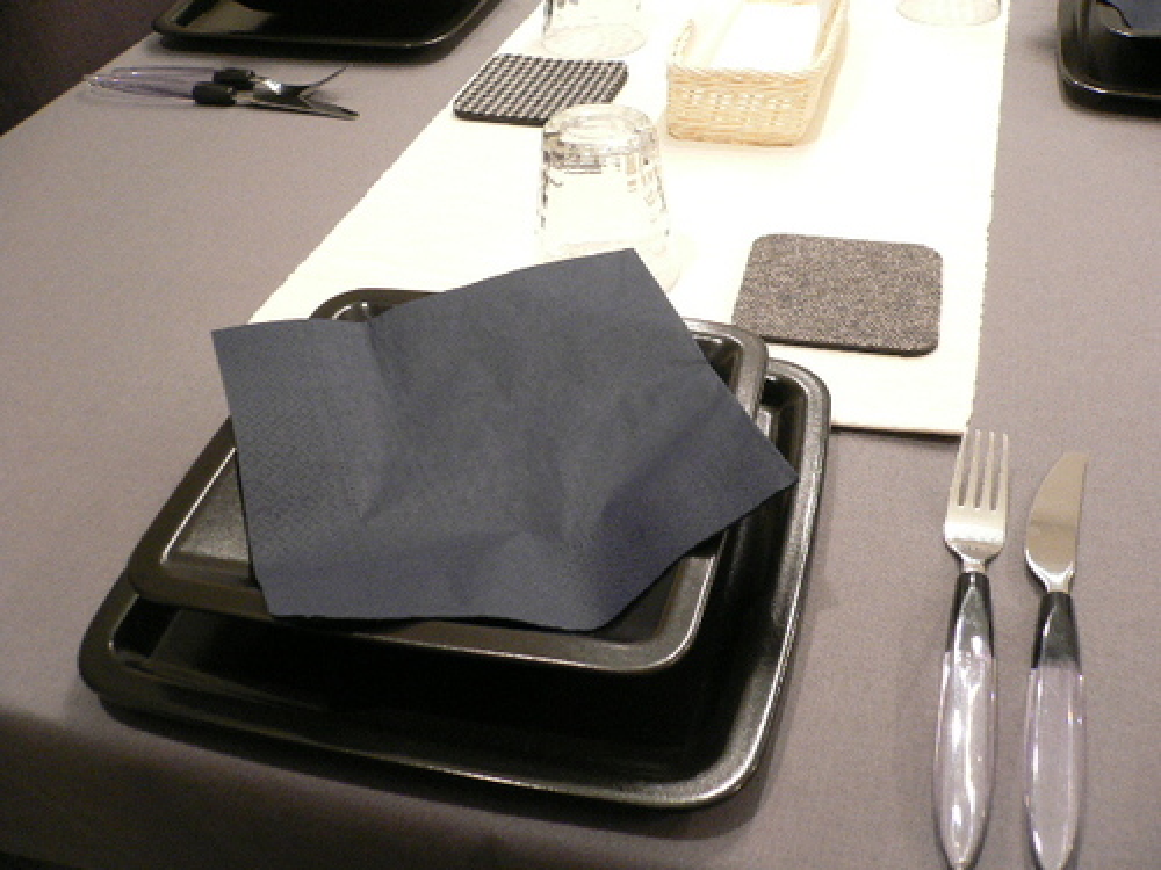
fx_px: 1174
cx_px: 580
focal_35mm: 35
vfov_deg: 40.7
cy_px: 435
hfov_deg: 52.6
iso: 200
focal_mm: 5.8
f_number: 2.8
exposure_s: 1/13
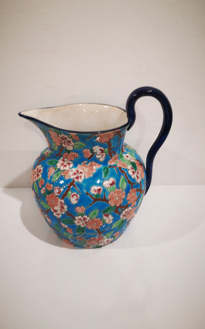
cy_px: 153
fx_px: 277
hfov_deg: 40.6
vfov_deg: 61.2
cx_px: 97
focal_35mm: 31
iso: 250
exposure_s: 1/33.3
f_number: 1.8
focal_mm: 3.95
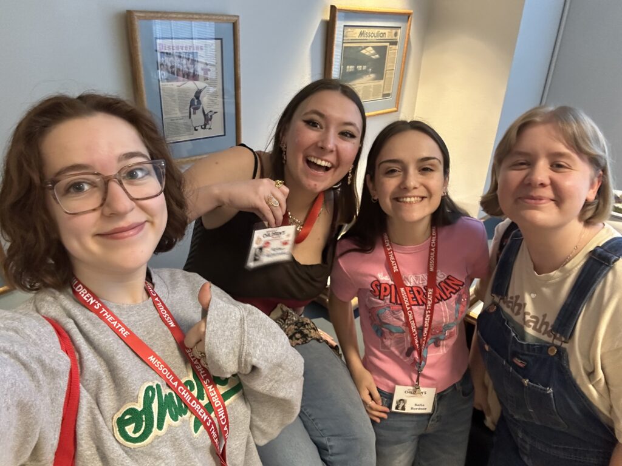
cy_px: 233
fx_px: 413
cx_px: 311
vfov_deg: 58.9
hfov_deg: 73.9
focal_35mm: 23
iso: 320
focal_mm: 2.69
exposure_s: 1/40
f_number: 1.9
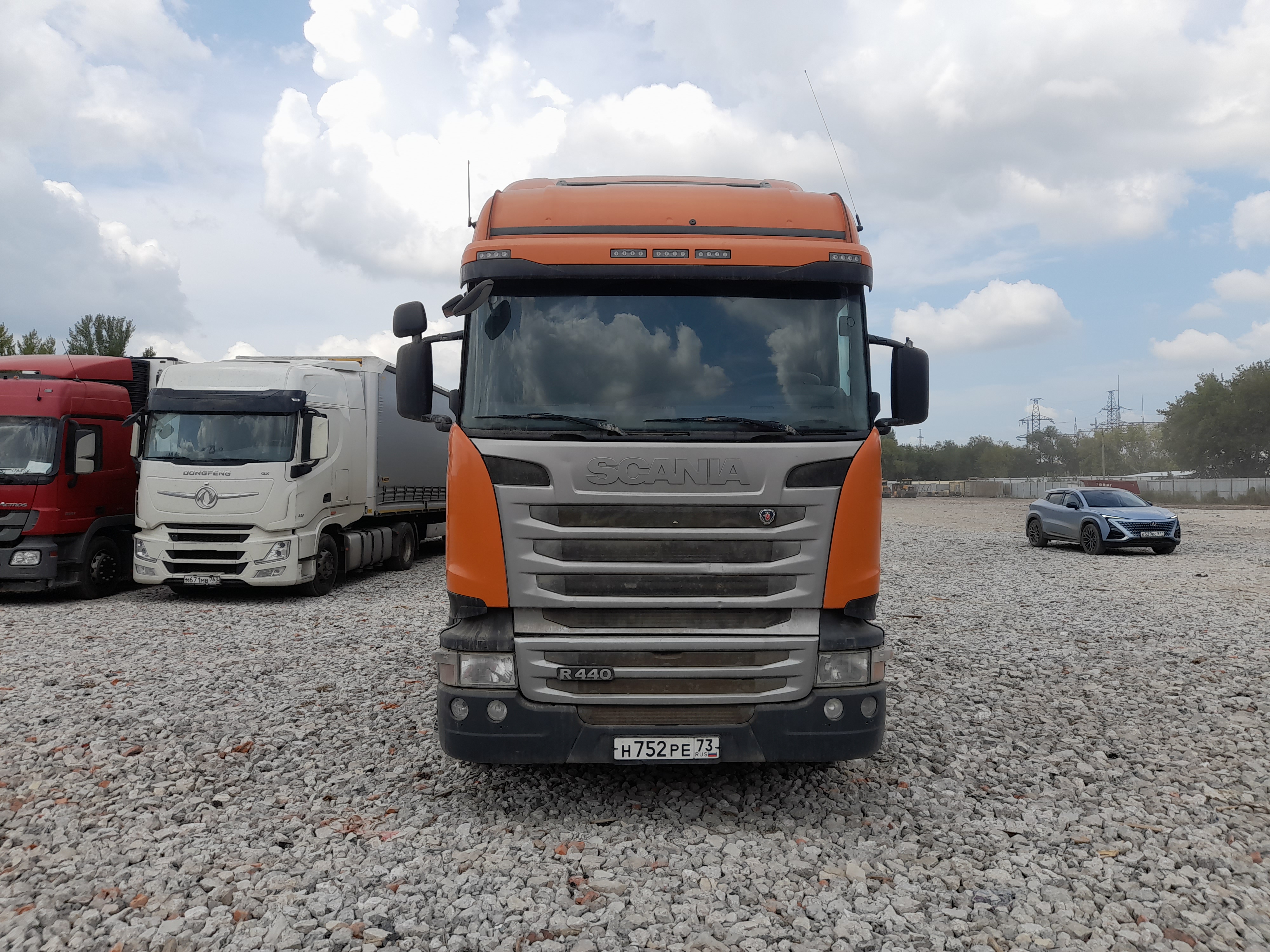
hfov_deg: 69.4
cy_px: 476
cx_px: 635
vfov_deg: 54.9
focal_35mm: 25
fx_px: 917
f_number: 2
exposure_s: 1/752
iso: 20
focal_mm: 4.6
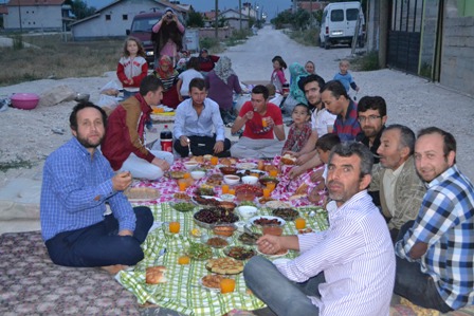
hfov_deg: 43.6
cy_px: 158
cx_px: 237
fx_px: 593
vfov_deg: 29.9
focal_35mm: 45
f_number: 4.5
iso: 3200
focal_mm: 30
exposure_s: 1/60
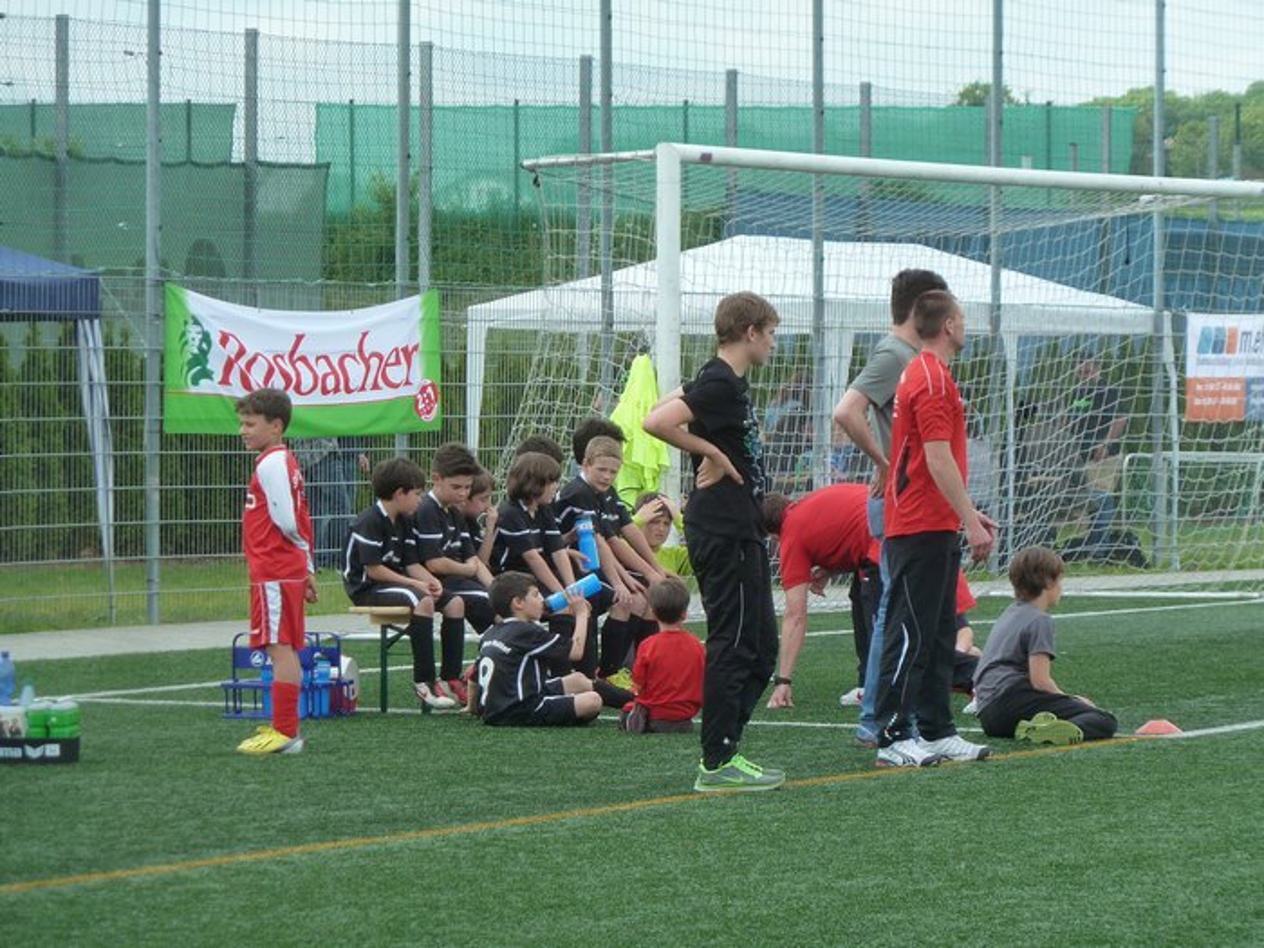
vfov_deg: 8.2
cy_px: 474
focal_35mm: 182
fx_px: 6646
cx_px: 632
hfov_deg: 10.9
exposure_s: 1/250
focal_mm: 29.9
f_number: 4.5
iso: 125
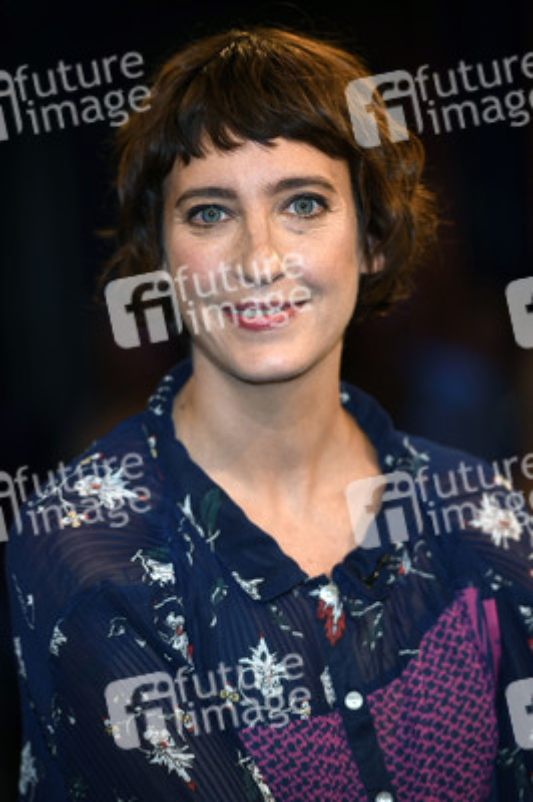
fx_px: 4449
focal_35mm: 200
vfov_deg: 10.3
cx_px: 266
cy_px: 401
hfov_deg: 6.9
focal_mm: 200
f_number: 3.5
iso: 800
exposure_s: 1/400
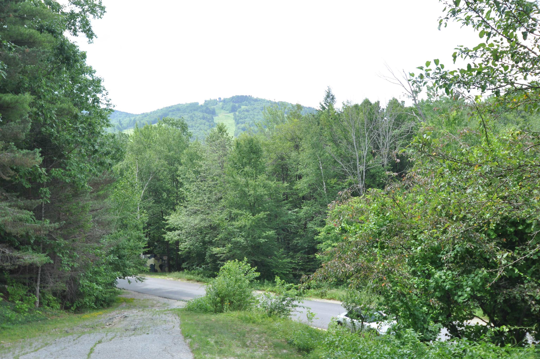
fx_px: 539
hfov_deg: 53.2
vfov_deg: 36.8
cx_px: 270
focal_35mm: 36
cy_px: 180
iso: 200
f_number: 7.1
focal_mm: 24
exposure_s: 1/200
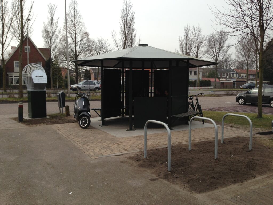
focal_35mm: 33
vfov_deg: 42.9
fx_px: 260
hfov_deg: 55.4
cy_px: 102
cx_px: 136
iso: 50
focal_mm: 4.13
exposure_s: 1/821
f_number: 2.4
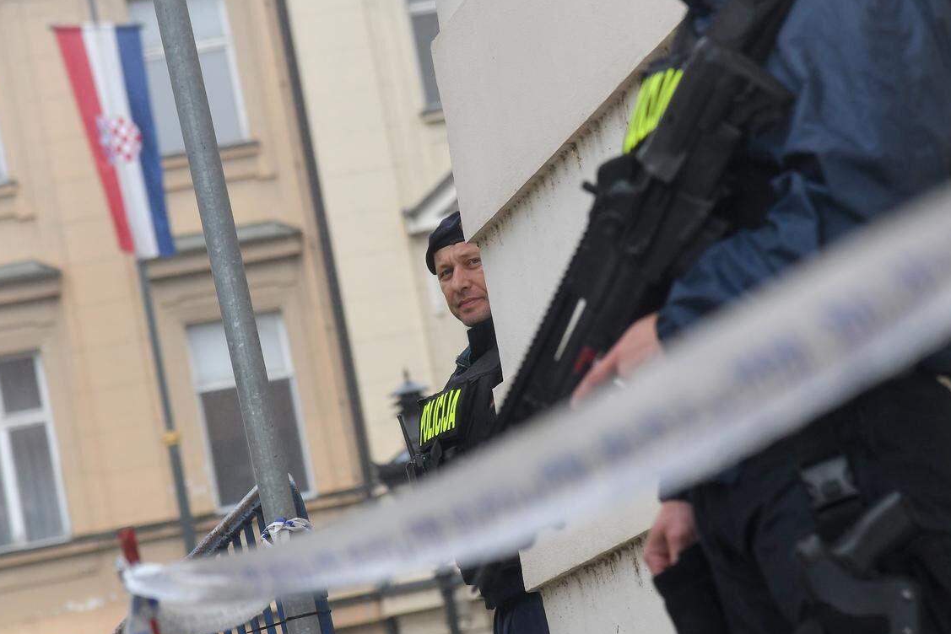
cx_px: 544
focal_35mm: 159
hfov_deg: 12.9
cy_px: 229
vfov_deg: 8.6
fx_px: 4201
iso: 500
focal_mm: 112
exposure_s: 1/500
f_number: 5.6
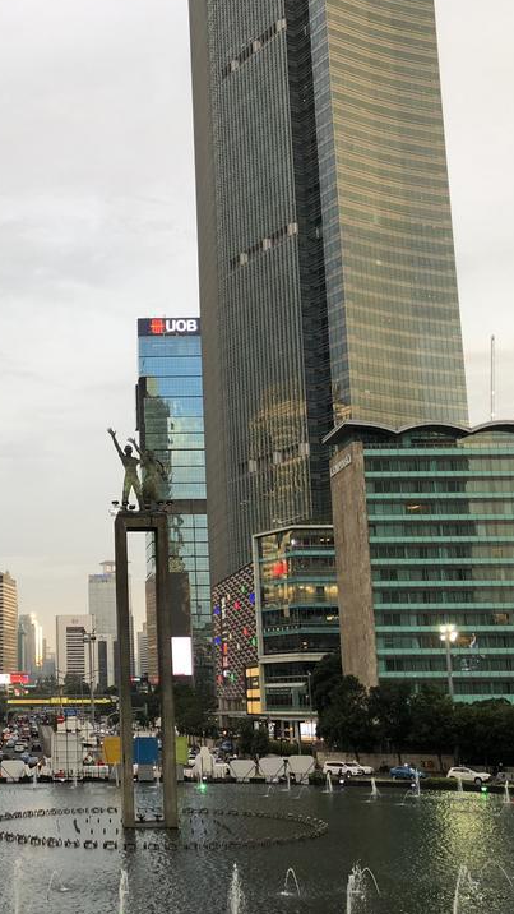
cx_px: 18
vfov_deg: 44.5
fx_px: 1114
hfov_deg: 24.9
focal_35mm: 46
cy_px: 498
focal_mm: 3.99
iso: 25
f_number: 1.8
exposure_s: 1/100
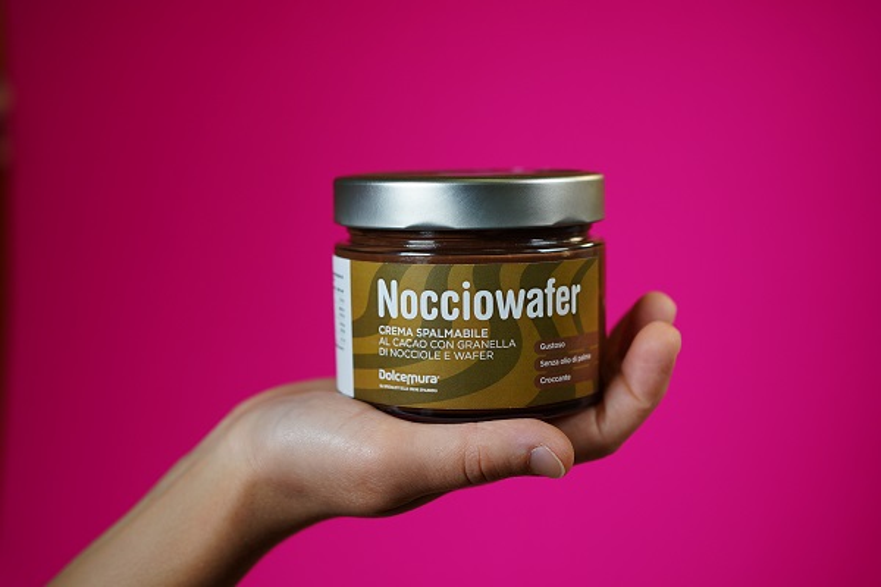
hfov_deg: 38.2
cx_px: 440
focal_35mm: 52
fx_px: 1272
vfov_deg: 26.0
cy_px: 294
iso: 200
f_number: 2.5
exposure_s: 1/1000
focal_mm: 35
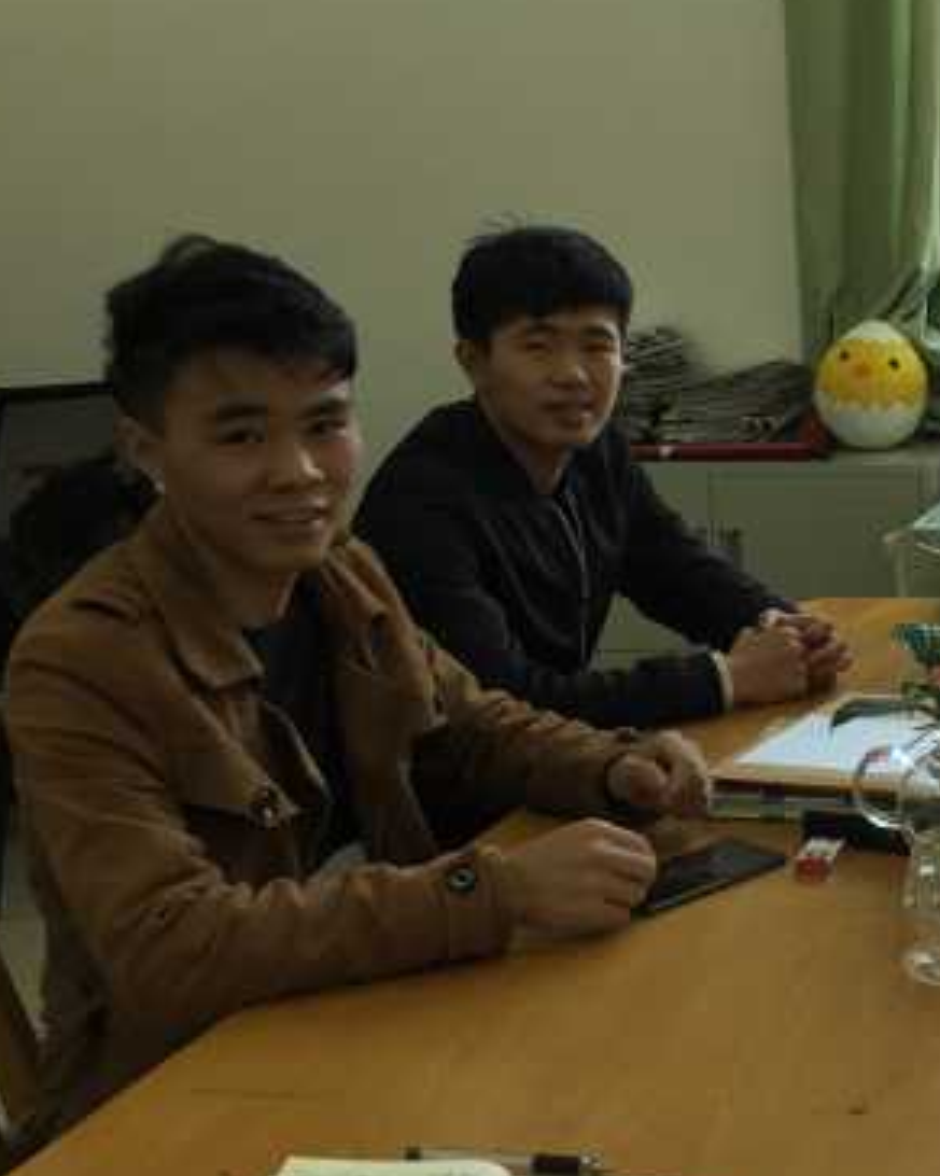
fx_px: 1948
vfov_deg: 33.6
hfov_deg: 25.6
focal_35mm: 56
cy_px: 591
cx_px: 966
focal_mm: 4.15
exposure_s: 1/60
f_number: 2.2
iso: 40
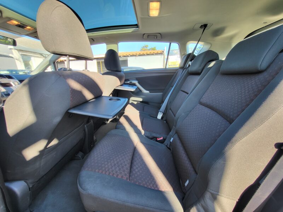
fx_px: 106
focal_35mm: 13
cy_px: 106
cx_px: 142
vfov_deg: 89.9
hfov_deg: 106.2
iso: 32
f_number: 2.2
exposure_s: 1/60
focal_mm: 1.74
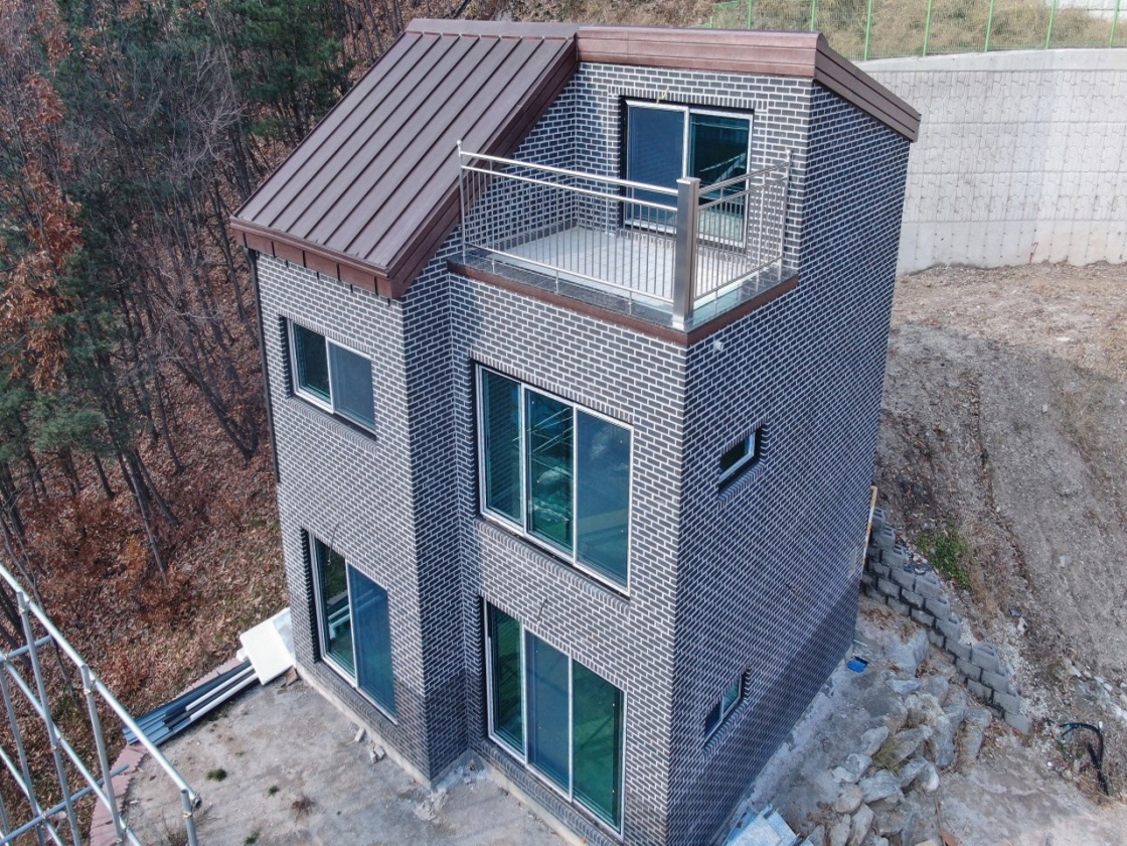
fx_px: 781
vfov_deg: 56.8
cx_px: 564
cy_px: 423
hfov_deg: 71.6
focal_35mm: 24
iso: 100
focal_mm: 4.39
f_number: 2.8
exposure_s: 1/400
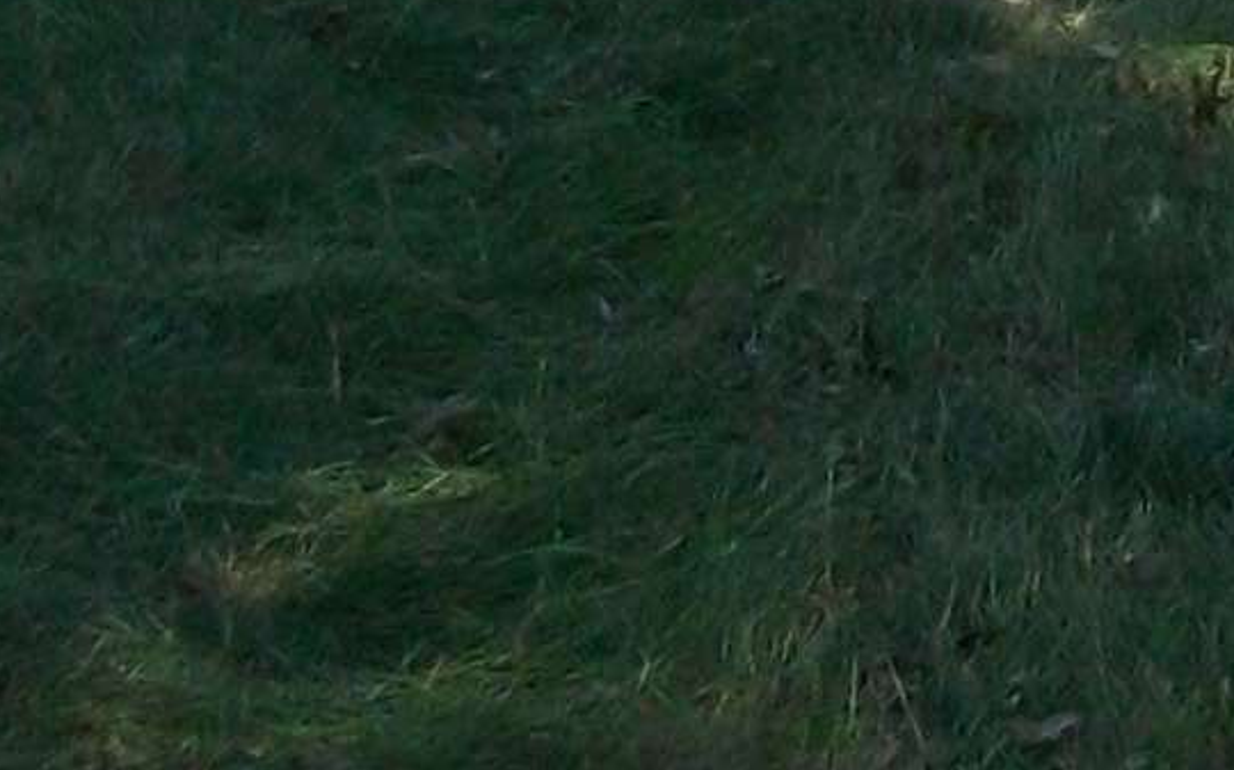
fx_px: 6488
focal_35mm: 193
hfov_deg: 10.9
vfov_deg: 6.4
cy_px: -1238
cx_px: 676
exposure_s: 1/500
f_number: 2.9
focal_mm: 5.7
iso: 80
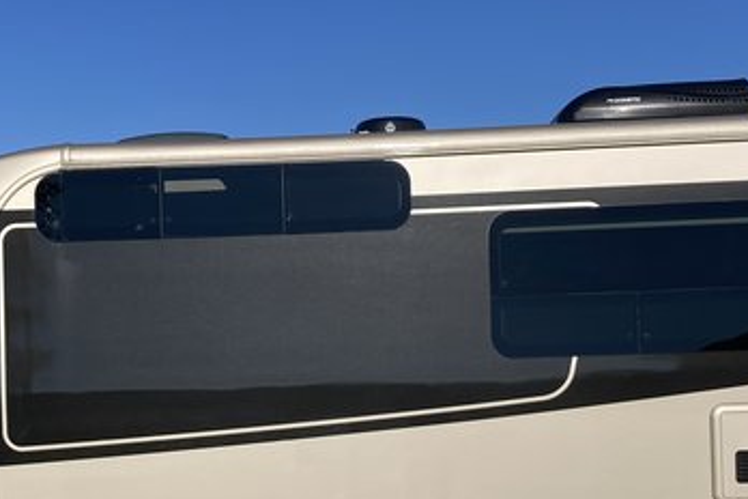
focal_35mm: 67
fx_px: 1392
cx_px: 327
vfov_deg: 20.0
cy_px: 430
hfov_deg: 30.0
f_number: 1.8
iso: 20
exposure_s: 1/3690
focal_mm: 3.99
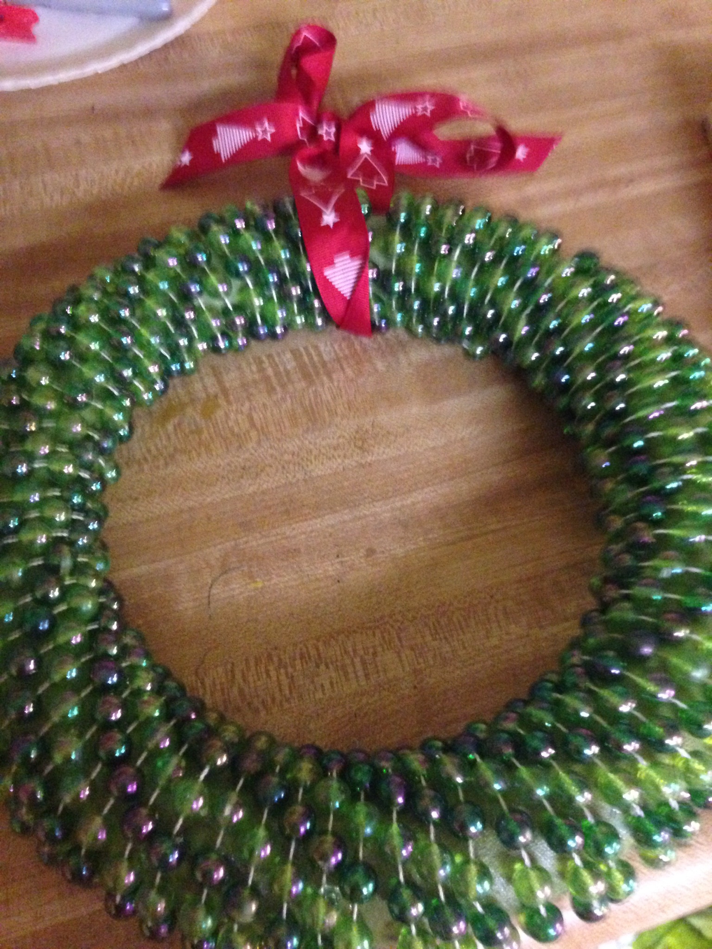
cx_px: 356
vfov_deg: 55.4
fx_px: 905
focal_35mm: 33
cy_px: 474
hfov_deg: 42.9
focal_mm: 4.12
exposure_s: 1/15
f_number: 2.4
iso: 800
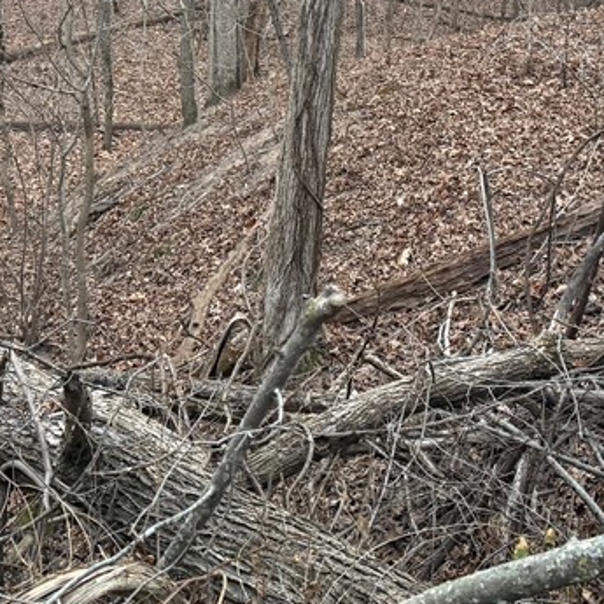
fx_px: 1244
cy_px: 60
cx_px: 322
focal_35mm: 63
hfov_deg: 27.3
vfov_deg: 26.4
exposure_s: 1/60
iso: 250
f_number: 1.78
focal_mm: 6.76
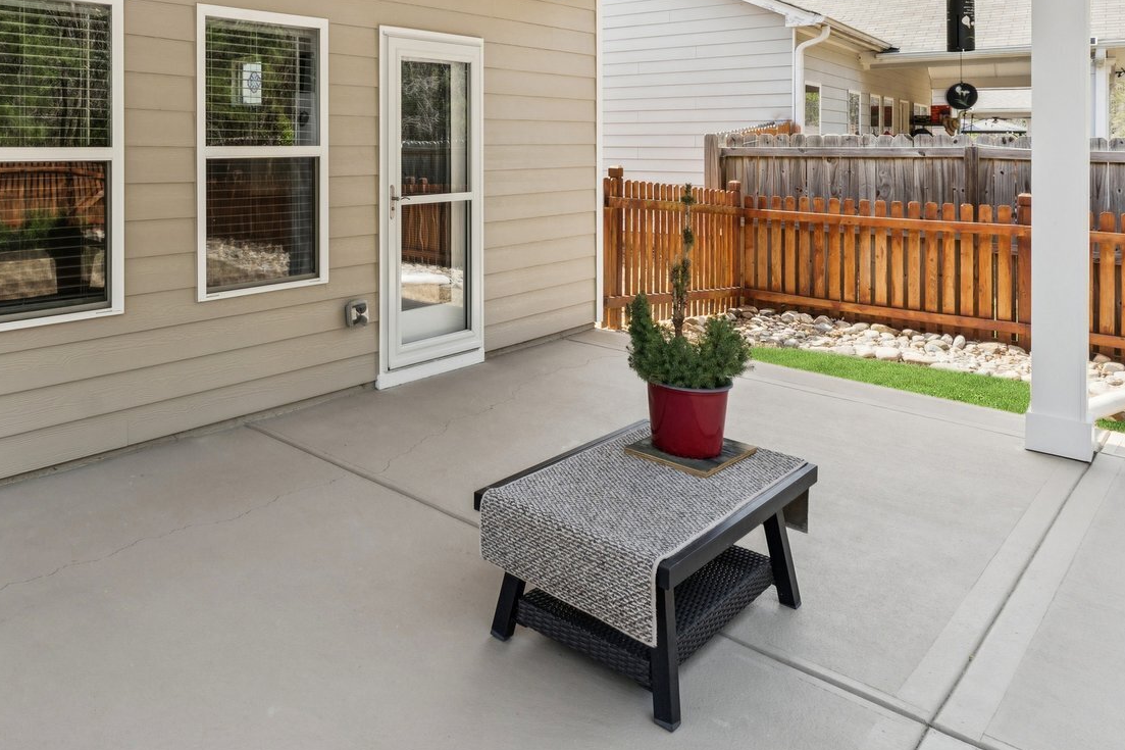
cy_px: 195
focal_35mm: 26
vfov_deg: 47.8
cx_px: 300
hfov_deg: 65.7
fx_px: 812
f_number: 8
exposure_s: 1/320
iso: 320
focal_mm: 14
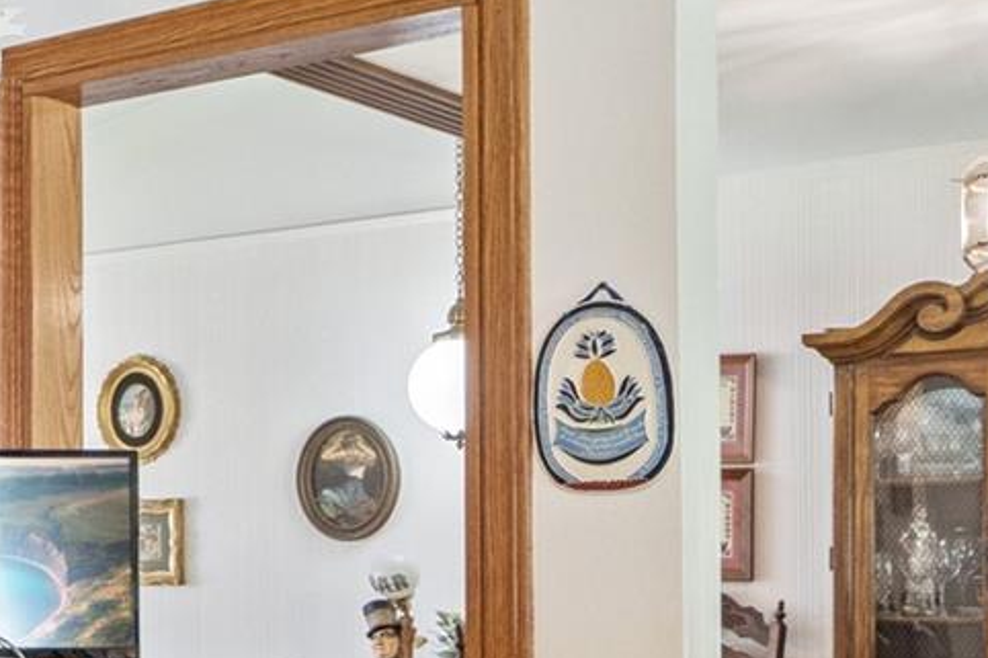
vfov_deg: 19.8
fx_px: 1865
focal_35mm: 68
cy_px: 528
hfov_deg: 24.6
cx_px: -400
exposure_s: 1/10
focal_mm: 16
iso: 1600
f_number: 6.3
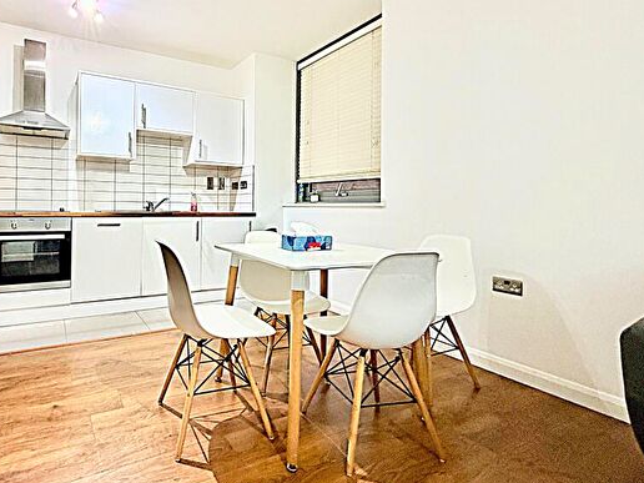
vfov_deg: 68.4
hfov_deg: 82.0
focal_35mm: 19
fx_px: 353
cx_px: 218
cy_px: 208
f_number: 2.2
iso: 320
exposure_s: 1/50
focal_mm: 2.22
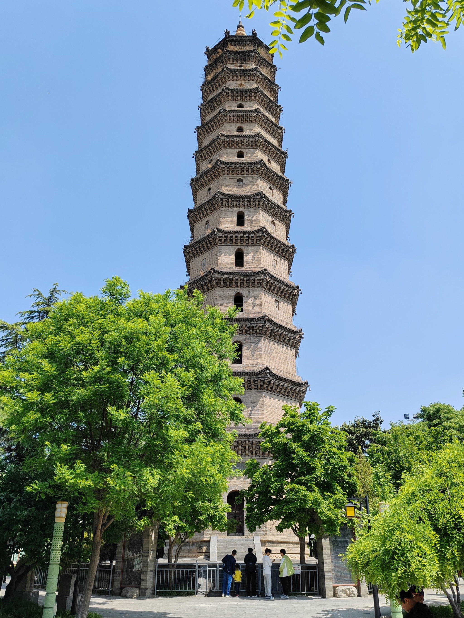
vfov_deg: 58.4
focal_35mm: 31
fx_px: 554
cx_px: 232
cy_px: 309
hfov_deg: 45.4
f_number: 1.8
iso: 100
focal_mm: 6.14
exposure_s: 1/476
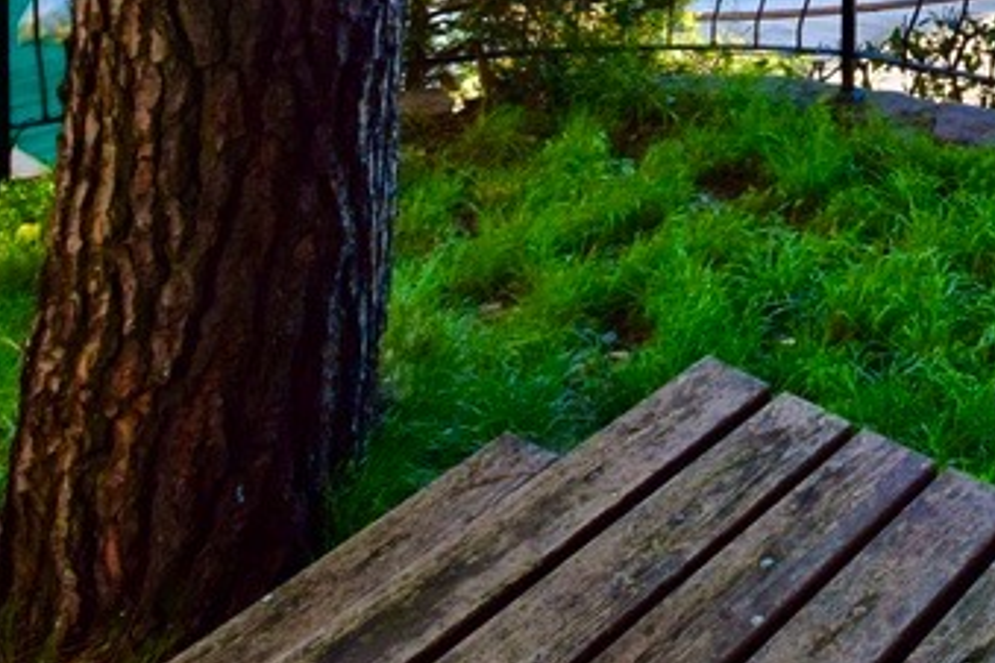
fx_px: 1327
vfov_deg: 22.2
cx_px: 1227
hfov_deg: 32.8
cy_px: -381
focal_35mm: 48
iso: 400
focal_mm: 10
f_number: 9
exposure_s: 1/160
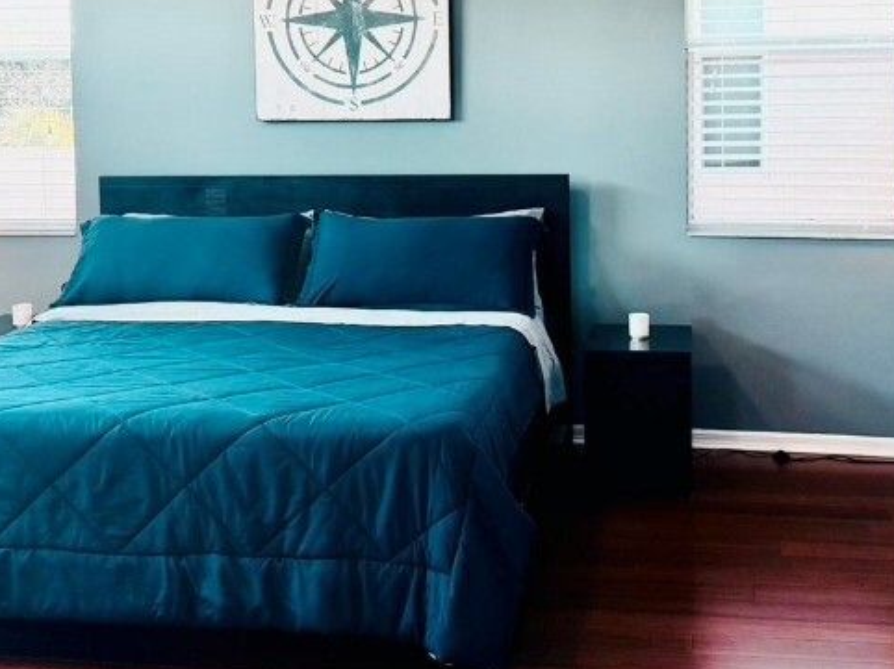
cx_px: 499
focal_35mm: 51
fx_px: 1316
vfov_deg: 28.0
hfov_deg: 37.5
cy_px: 143
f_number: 1.78
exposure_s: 1/120
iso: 320
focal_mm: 6.76
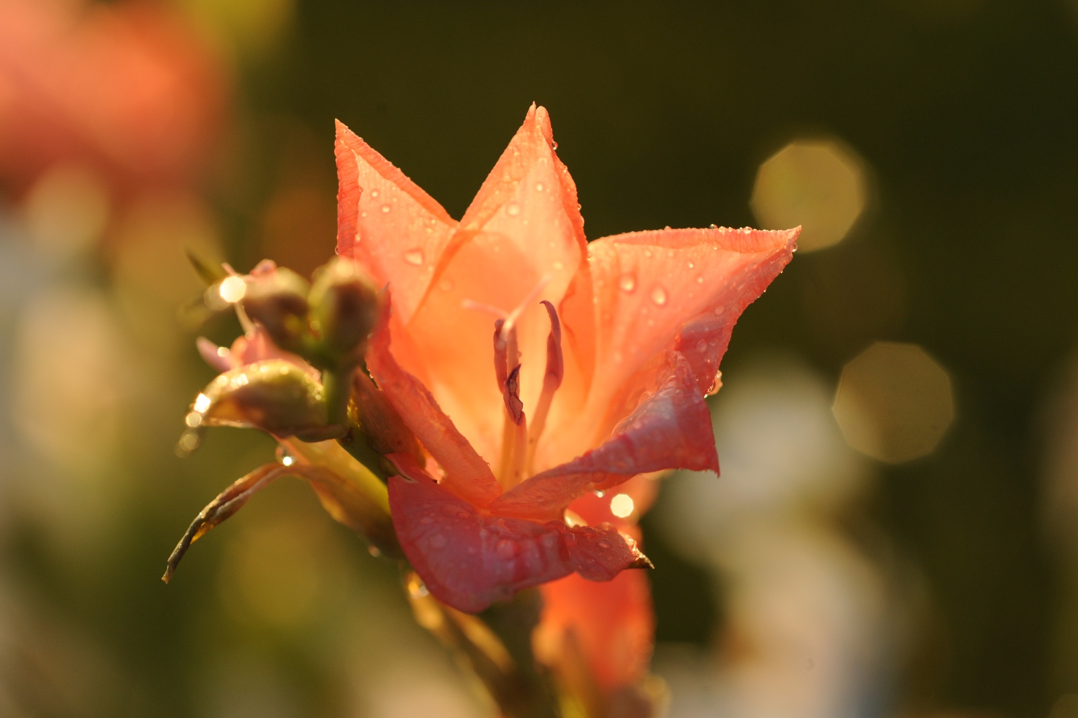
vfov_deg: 6.9
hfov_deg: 10.3
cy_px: 359
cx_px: 539
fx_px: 5987
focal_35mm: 200
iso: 800
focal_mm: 200
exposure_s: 1/750
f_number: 6.7
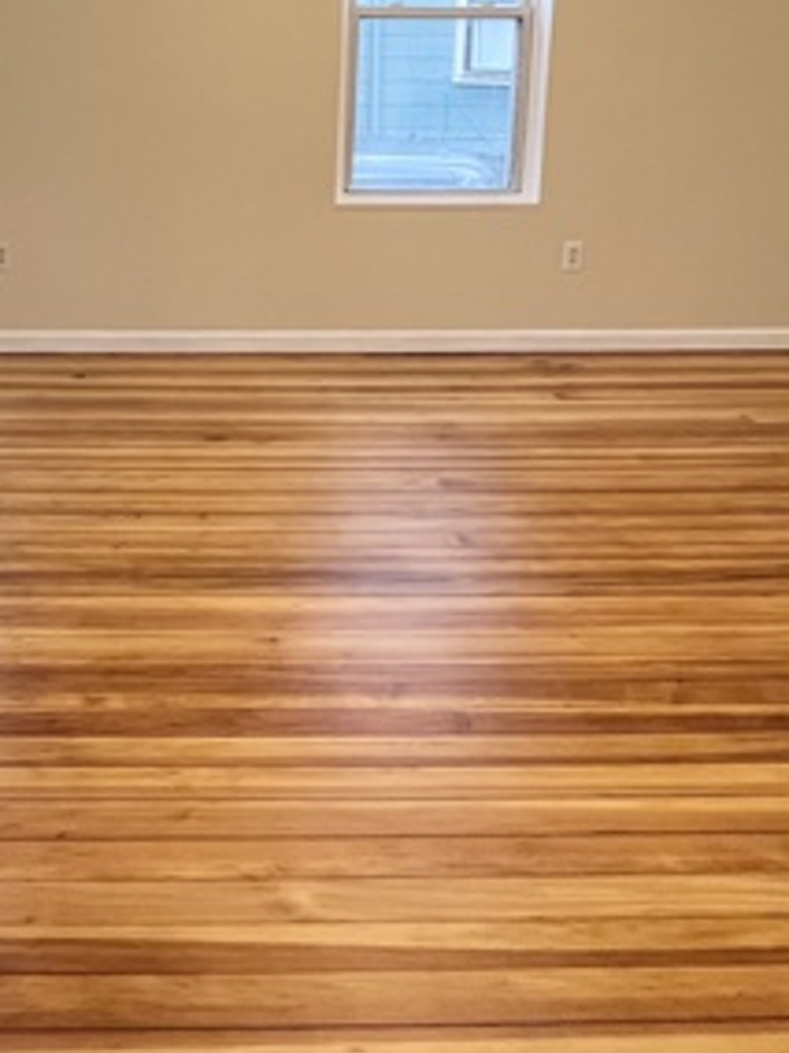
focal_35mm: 32
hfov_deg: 41.9
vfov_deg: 53.4
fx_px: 972
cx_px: 137
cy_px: 224
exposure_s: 1/120
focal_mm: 1.57
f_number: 1.8
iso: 200
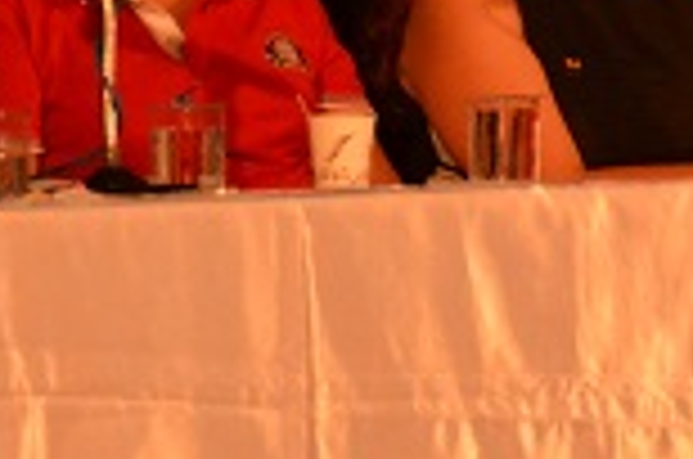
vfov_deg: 3.0
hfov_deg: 4.5
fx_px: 8875
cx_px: 279
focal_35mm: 462
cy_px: -27
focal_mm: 86
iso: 3200
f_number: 5.3
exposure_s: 1/40
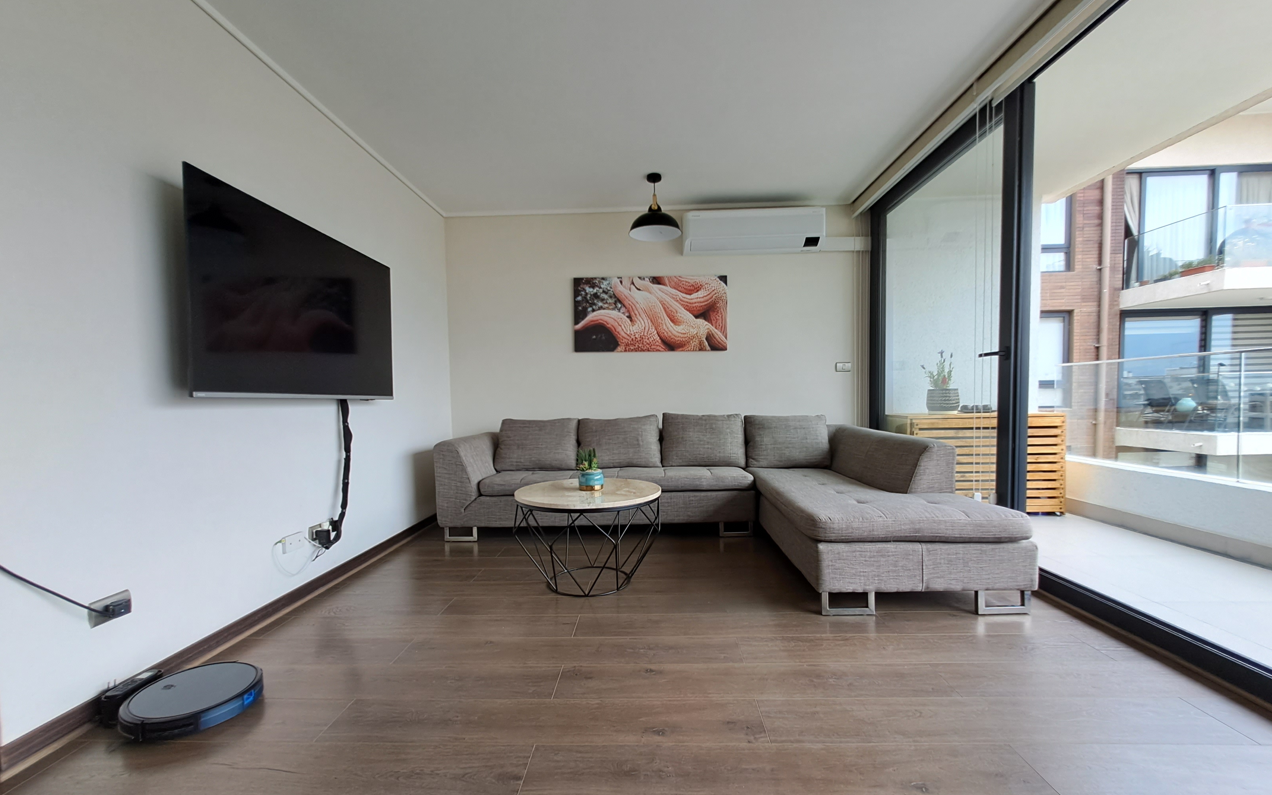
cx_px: 630
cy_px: 426
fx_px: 485
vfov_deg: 78.5
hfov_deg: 105.3
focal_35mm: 14
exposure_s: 1/115
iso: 40
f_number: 2.2
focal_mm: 1.42
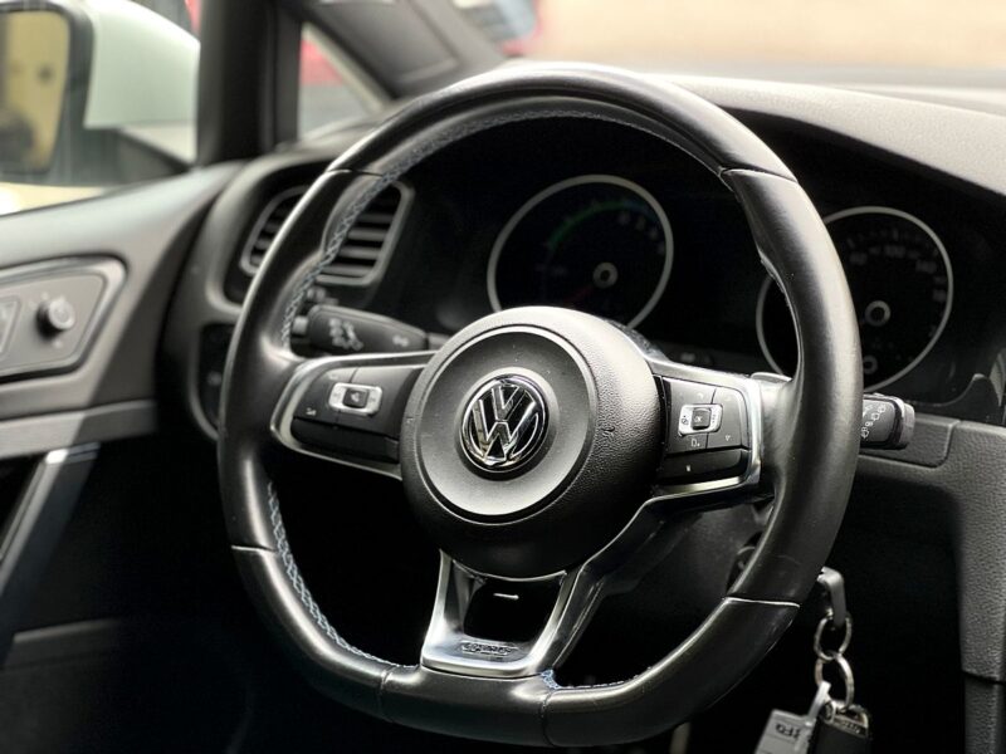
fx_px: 2238
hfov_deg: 25.3
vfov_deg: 19.1
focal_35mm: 77
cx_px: 503
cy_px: 377
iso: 160
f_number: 2.8
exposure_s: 1/95
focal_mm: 9
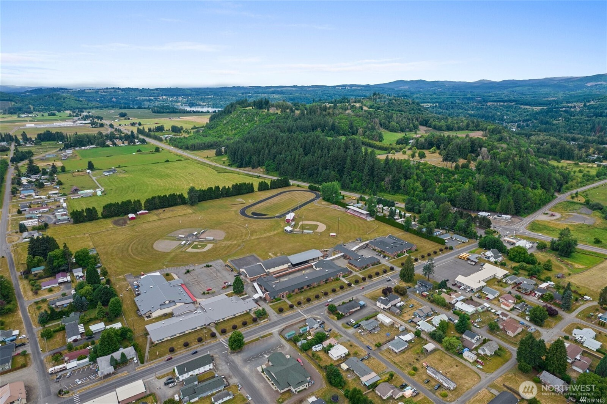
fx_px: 371
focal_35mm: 22
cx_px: 304
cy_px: 202
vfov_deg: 57.2
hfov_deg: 78.6
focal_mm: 8.38
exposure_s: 1/500
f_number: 2.8
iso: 100
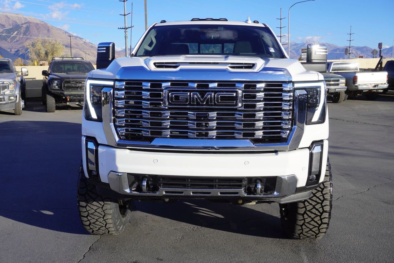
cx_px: 197
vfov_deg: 35.5
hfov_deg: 51.3
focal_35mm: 38
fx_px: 411
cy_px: 132
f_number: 9
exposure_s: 1/125
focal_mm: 25
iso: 100
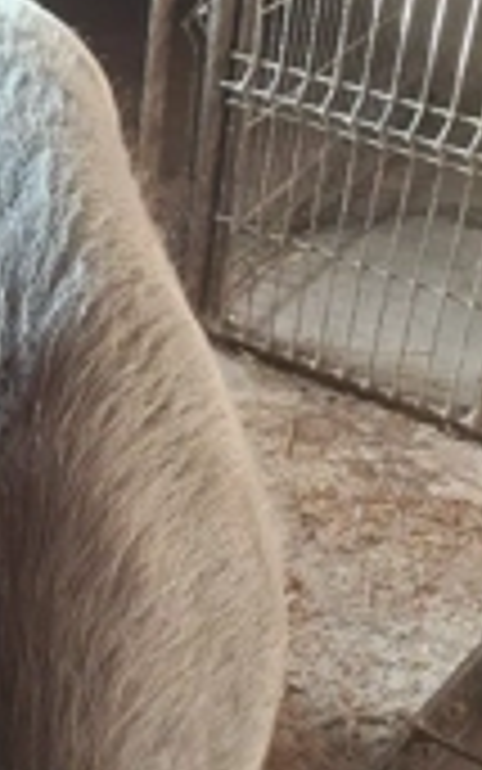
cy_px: 594
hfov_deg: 18.9
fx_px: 1407
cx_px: -5
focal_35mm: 67
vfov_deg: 30.0
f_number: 1.8
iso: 400
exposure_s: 1/60.2
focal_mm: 4
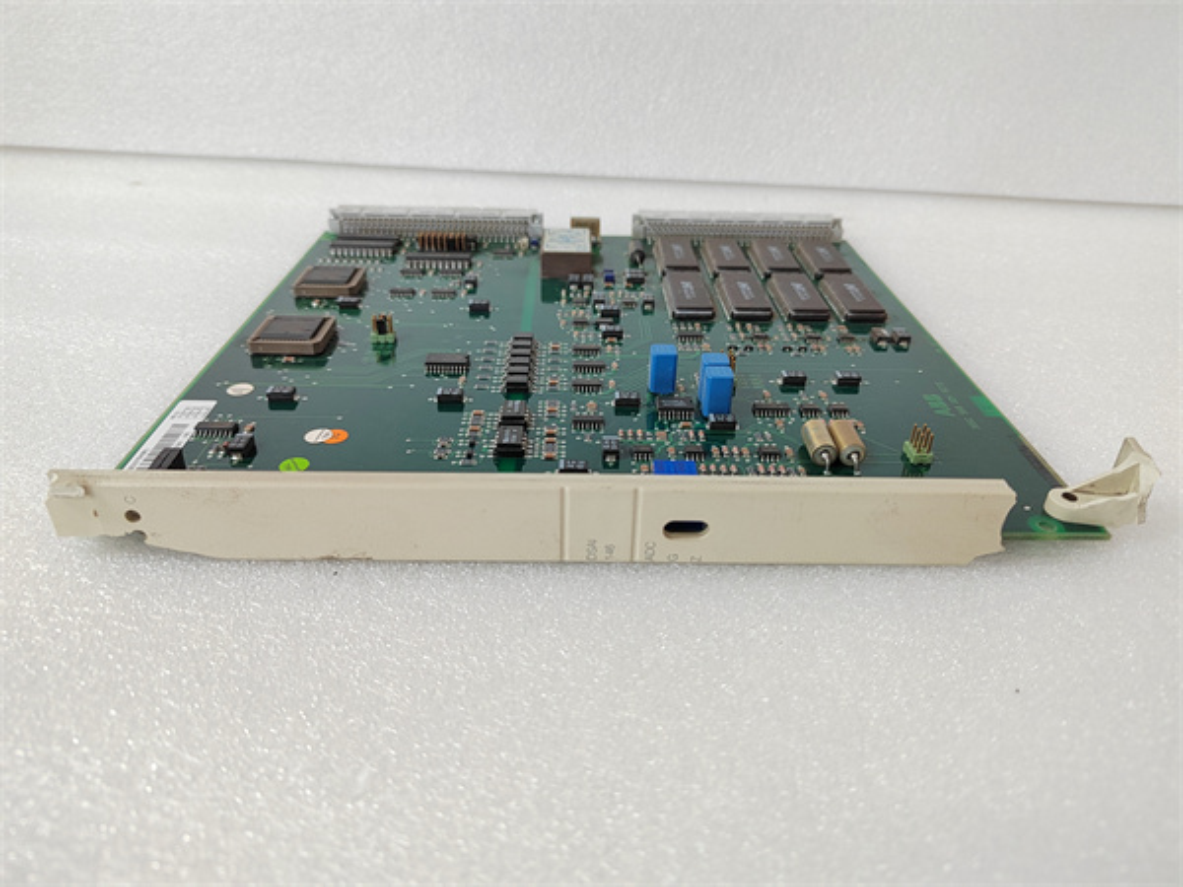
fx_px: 786
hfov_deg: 73.9
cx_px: 592
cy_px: 444
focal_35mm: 23
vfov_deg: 58.9
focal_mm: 5.52
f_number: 1.9
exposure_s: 1/50
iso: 1378
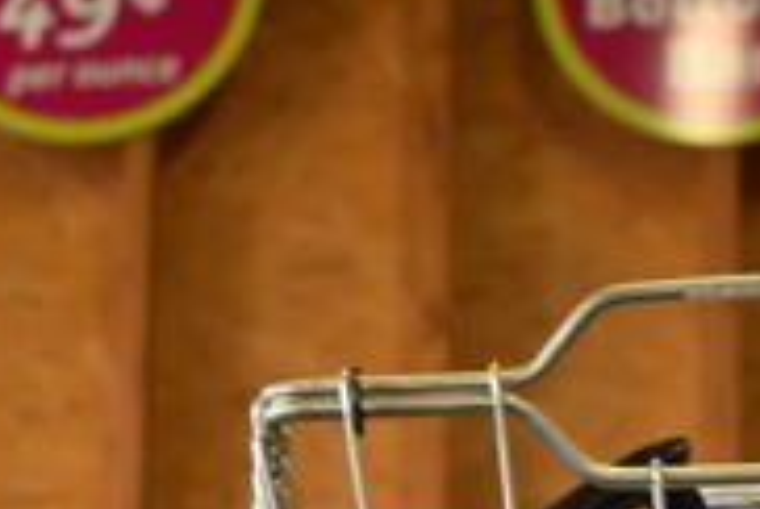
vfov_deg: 9.8
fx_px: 2869
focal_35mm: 136
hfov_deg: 15.0
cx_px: 213
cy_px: 801
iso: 900
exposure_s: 1/125
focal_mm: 27
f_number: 4
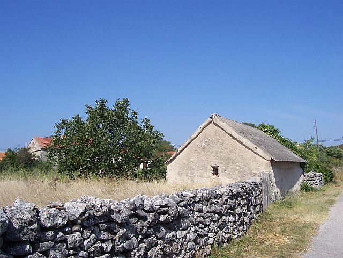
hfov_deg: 54.0
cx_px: 172
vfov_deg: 41.8
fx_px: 337
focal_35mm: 34
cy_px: 129
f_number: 5.6
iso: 80
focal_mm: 5.6
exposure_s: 1/500
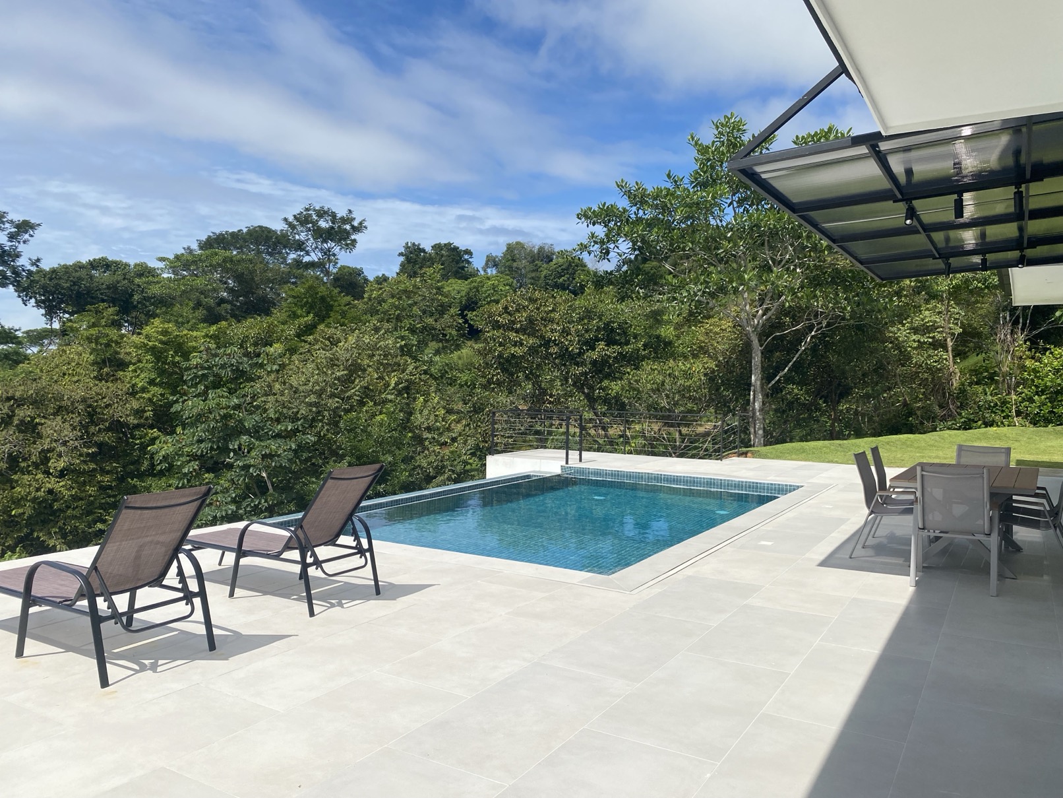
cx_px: 532
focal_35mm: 26
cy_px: 399
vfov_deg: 53.1
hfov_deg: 67.3
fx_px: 798
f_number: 1.8
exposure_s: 1/6061
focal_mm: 4.25
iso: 32
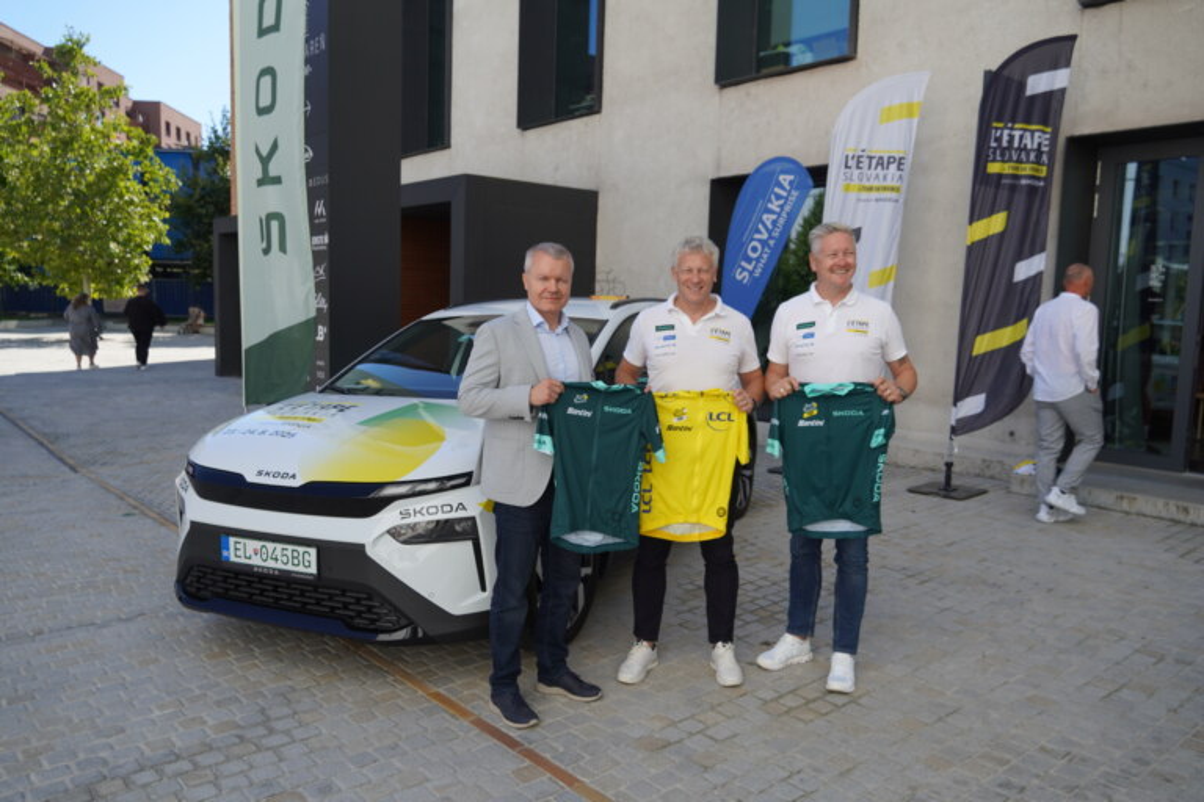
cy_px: 401
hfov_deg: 67.4
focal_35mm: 27
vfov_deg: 47.9
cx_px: 602
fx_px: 903
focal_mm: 18
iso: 100
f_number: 4.5
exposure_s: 1/400
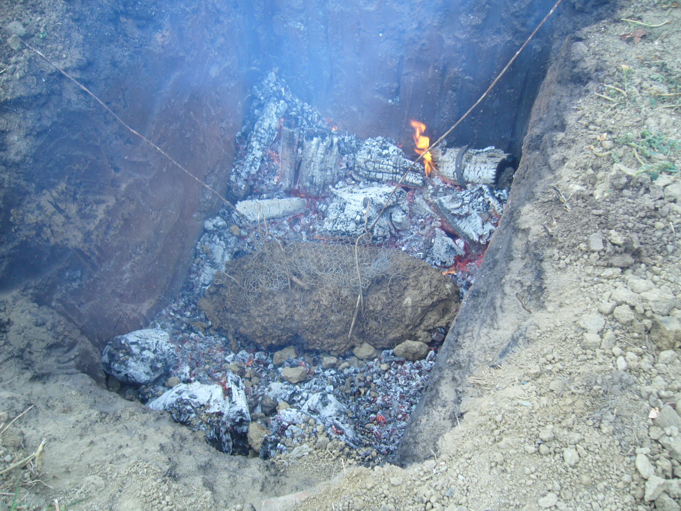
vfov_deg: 40.7
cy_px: 256
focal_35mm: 35
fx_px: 689
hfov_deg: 52.6
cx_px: 340
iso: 80
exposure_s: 1/80
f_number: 2.8
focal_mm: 5.8
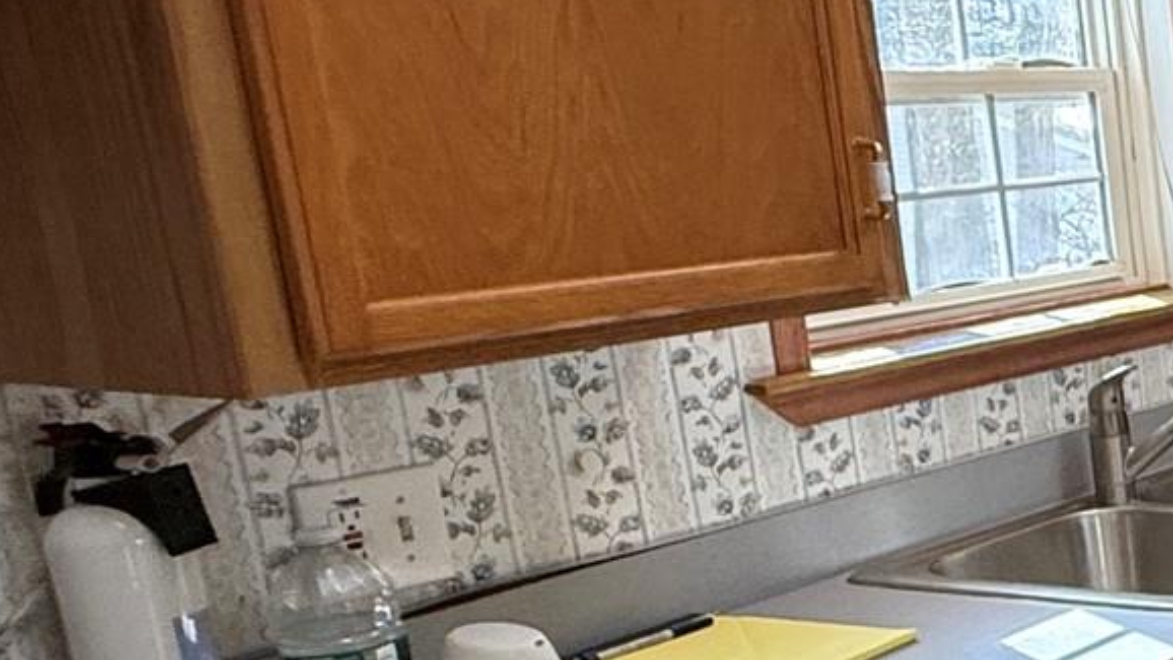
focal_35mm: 54
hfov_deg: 23.3
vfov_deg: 22.1
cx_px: 2036
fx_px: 1679
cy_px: 433
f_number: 2.2
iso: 320
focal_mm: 2.22
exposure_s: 1/120
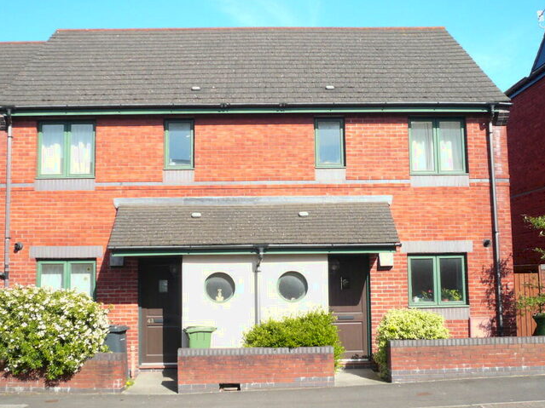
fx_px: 724
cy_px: 195
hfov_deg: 41.2
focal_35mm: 46
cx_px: 270
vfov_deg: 31.5
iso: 100
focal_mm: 6.9
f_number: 3.3
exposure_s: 1/500
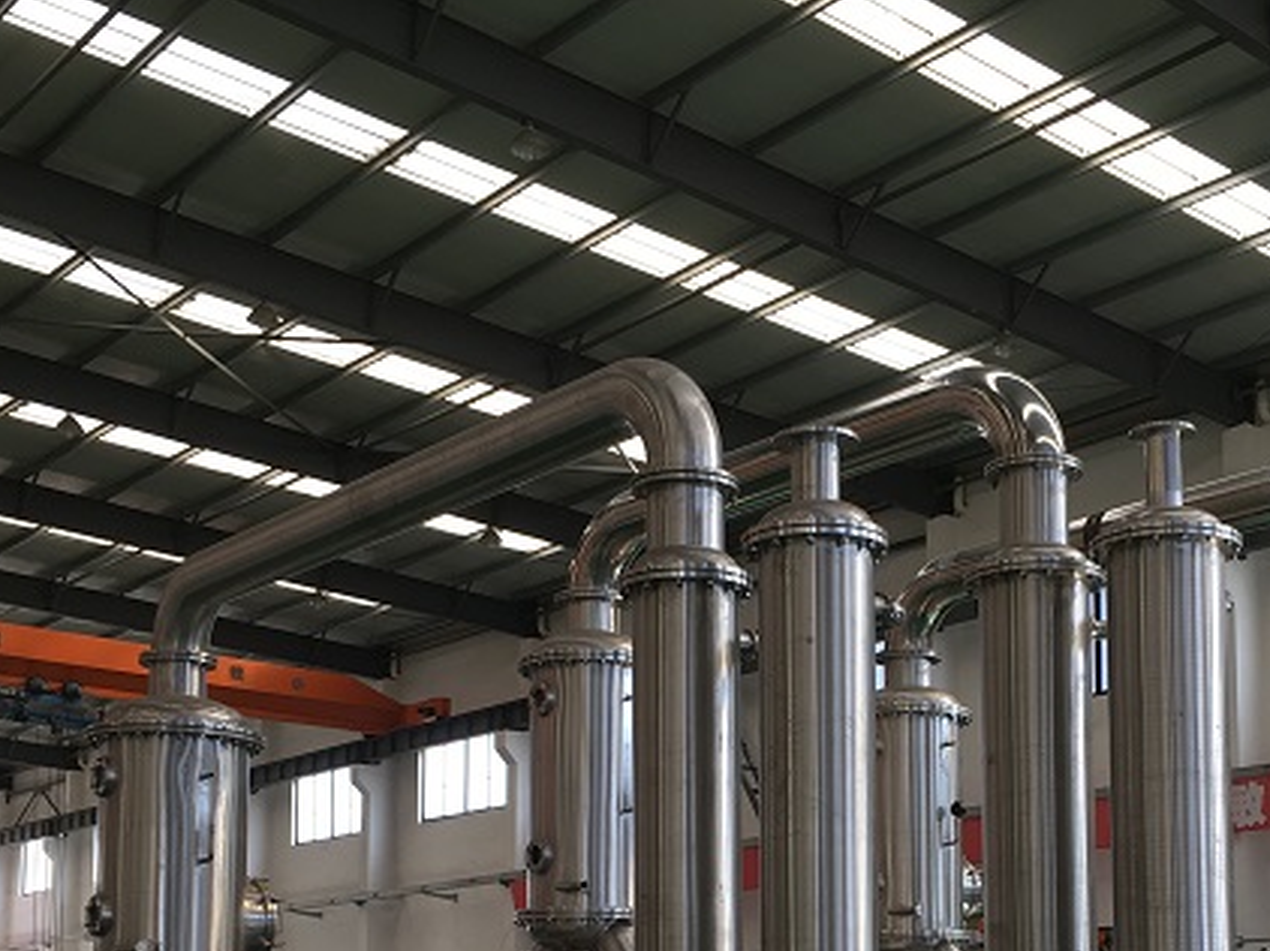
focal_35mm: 55
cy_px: 897
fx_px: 2017
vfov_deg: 25.5
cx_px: 804
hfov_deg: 34.7
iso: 25
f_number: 2.2
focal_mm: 4.15
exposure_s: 1/100
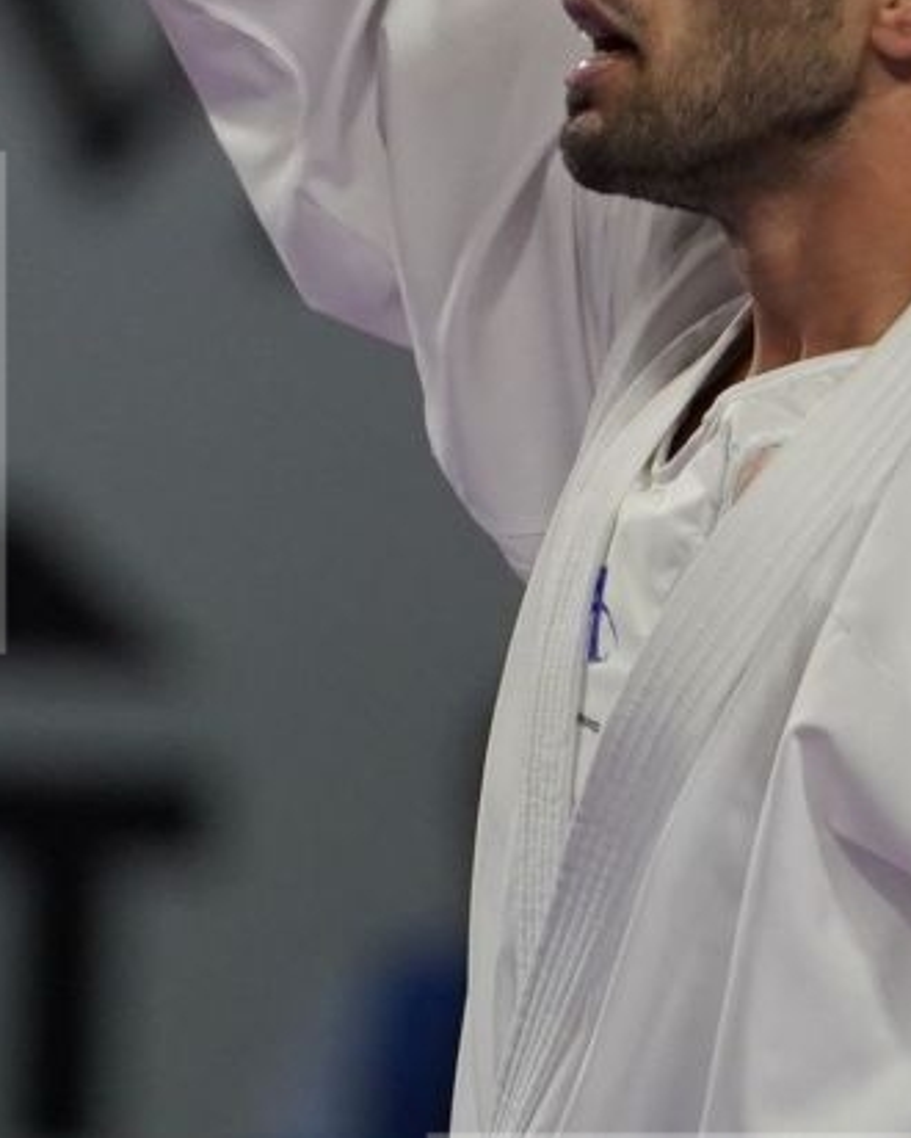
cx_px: 685
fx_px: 41424
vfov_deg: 1.6
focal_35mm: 1230
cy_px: 403
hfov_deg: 1.3
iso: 1000
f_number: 2.8
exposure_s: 1/1000
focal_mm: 200
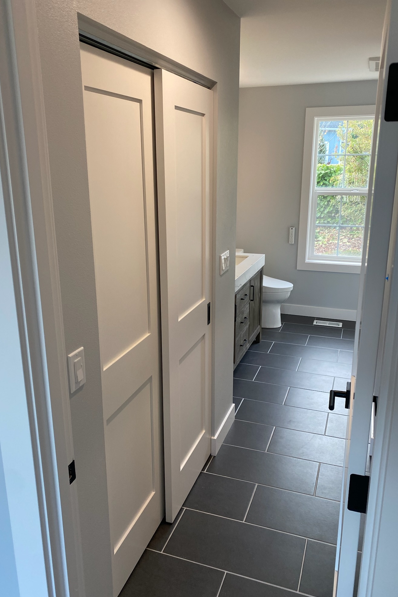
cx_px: 199
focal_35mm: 28
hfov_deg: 46.4
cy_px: 299
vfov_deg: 65.5
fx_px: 464
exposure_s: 1/120
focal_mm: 4.25
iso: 80
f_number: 1.8
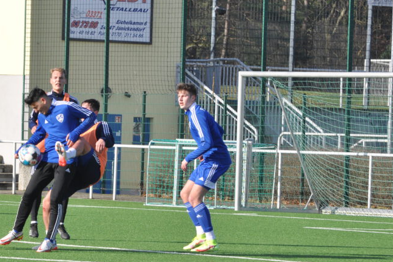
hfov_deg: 6.4
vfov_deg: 4.3
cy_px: 145
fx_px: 3488
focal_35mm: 320
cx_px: 113
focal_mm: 135
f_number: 8
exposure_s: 1/1000
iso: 400
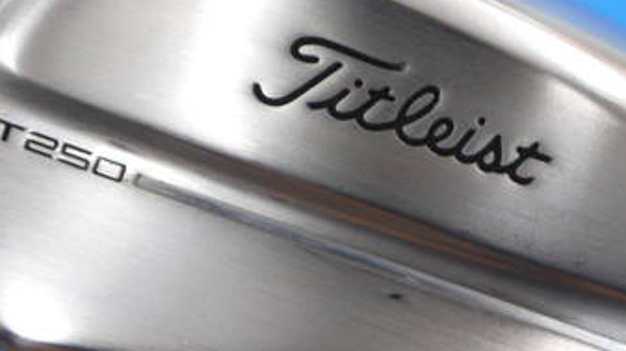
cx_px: 411
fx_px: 2886
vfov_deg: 7.0
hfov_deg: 12.4
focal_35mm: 174
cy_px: 150
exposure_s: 1/80
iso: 640
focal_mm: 42
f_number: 5.6
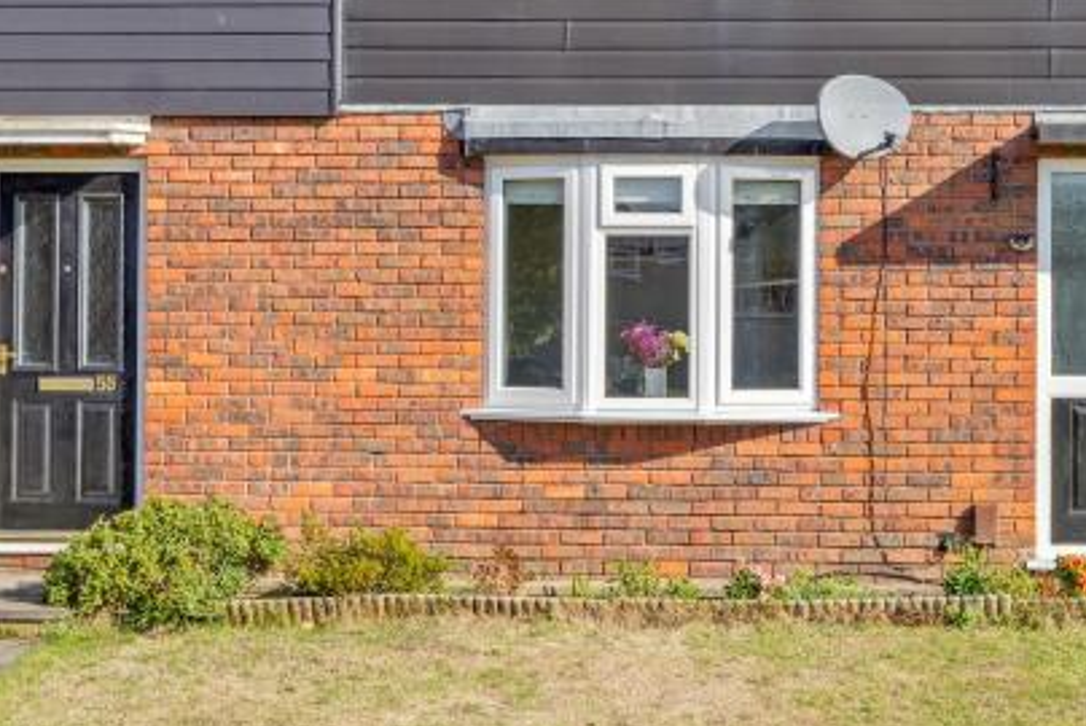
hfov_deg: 26.4
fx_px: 2294
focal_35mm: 76
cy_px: 241
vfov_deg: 17.9
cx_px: 771
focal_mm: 30
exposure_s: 1/1000
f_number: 5.6
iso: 500
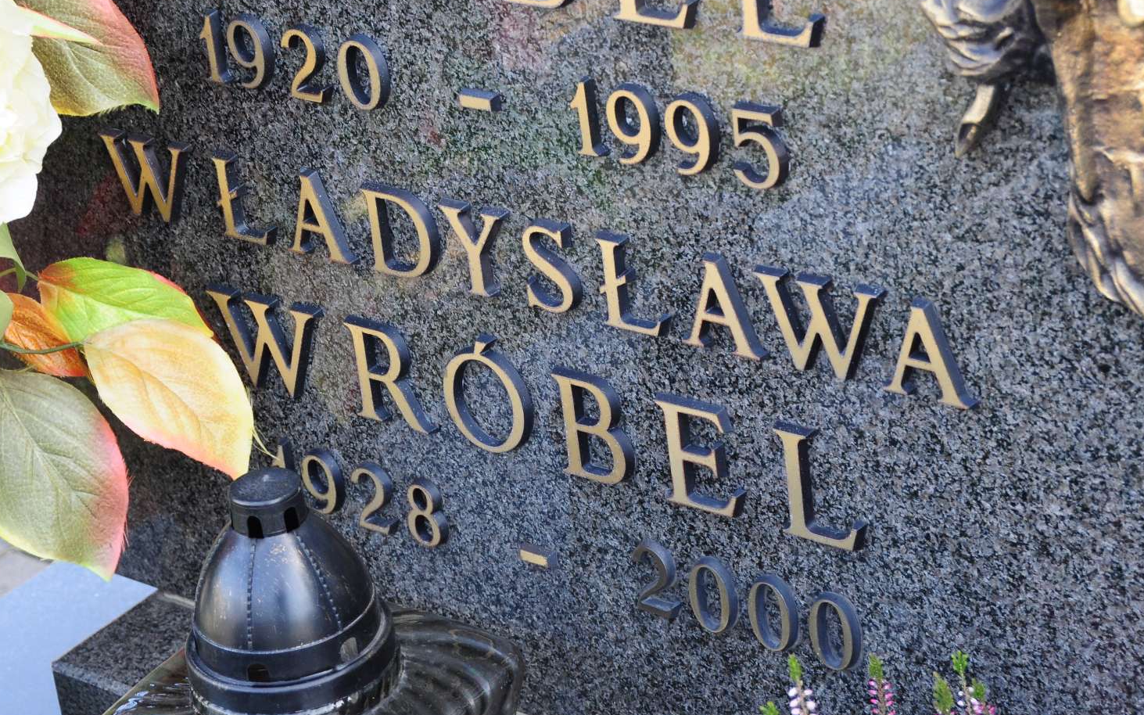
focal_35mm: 94
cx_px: 513
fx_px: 2930
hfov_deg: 22.1
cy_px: 232
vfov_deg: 13.9
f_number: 7.1
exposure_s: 1/80
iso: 320
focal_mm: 42
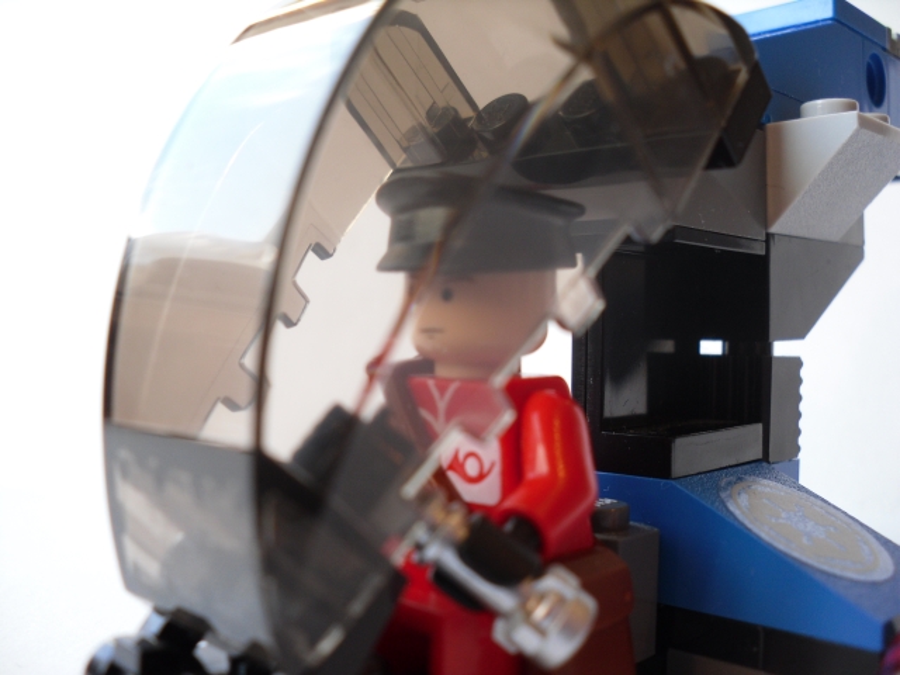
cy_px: 338
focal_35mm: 35
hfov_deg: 52.6
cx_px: 450
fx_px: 910
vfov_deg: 40.7
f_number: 3
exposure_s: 1/90
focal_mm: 6.3
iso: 100
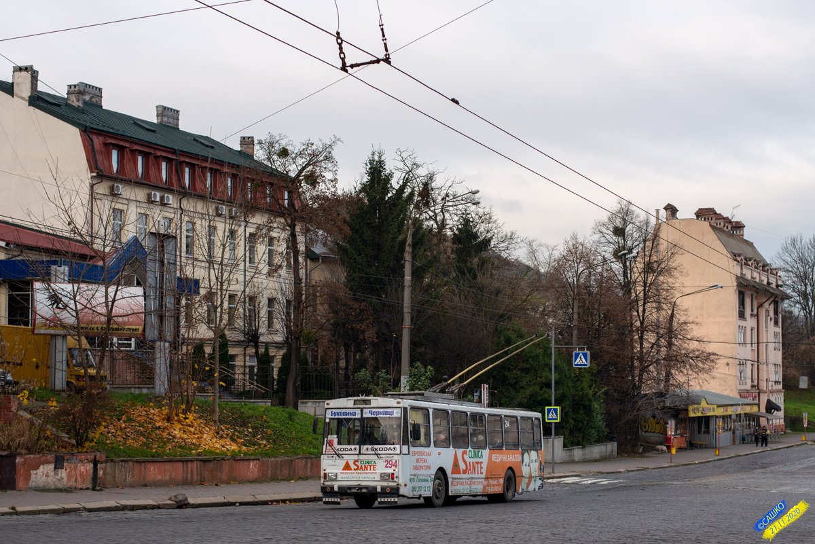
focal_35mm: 50
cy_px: 272
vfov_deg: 27.0
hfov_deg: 39.6
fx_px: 1132
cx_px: 408
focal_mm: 50
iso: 250
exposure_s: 1/1000
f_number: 3.5
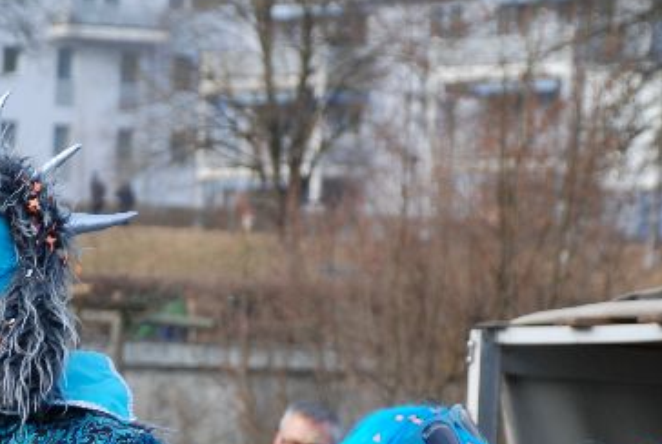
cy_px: 500
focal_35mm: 295
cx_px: -93
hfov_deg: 6.9
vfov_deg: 4.7
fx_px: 5433
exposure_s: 1/200
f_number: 5.6
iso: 200
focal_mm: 70
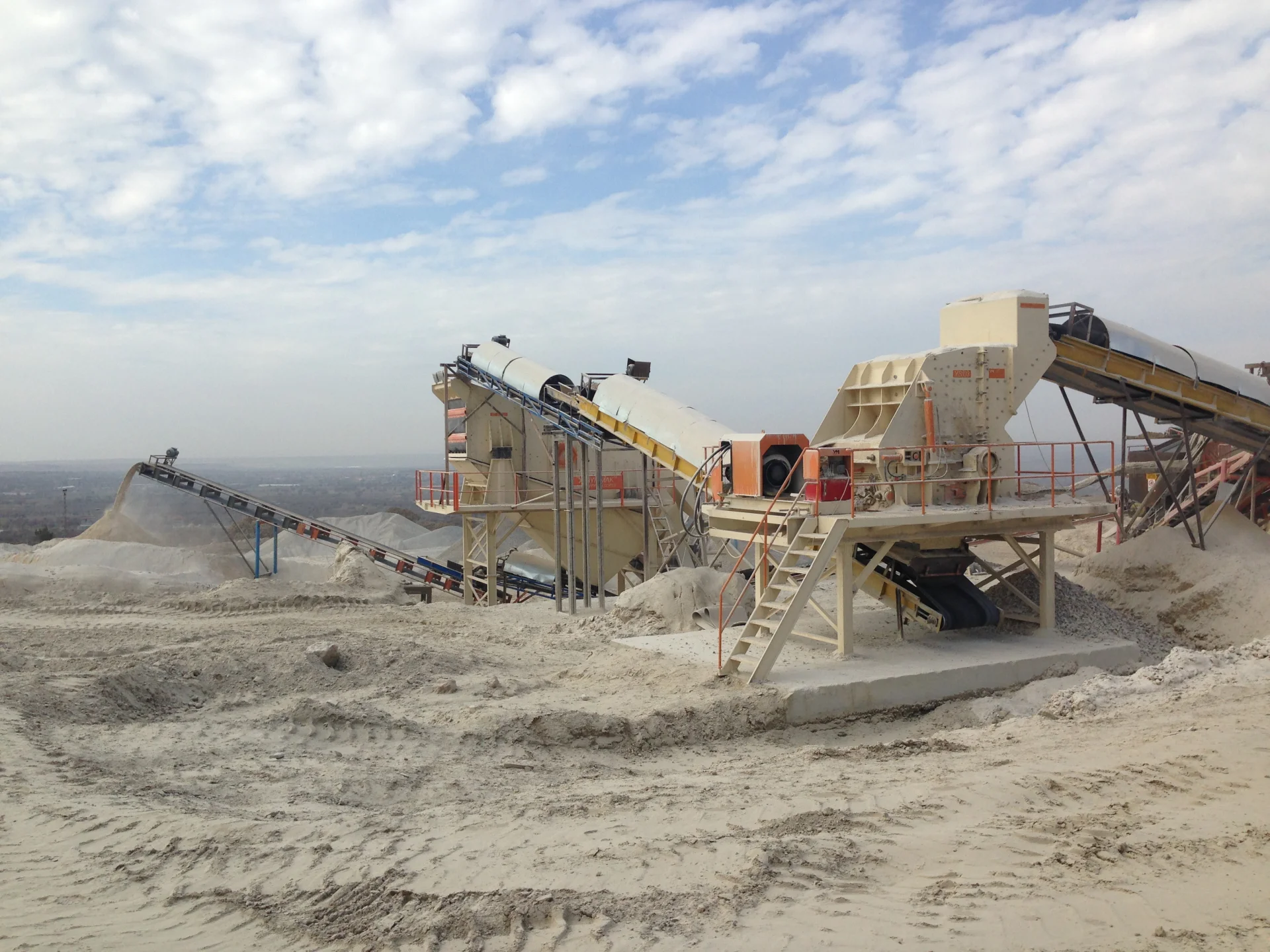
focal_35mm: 33
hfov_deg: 55.4
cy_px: 476
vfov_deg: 42.9
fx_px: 1211
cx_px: 635
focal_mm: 4.12
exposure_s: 1/1323
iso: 50
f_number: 2.4
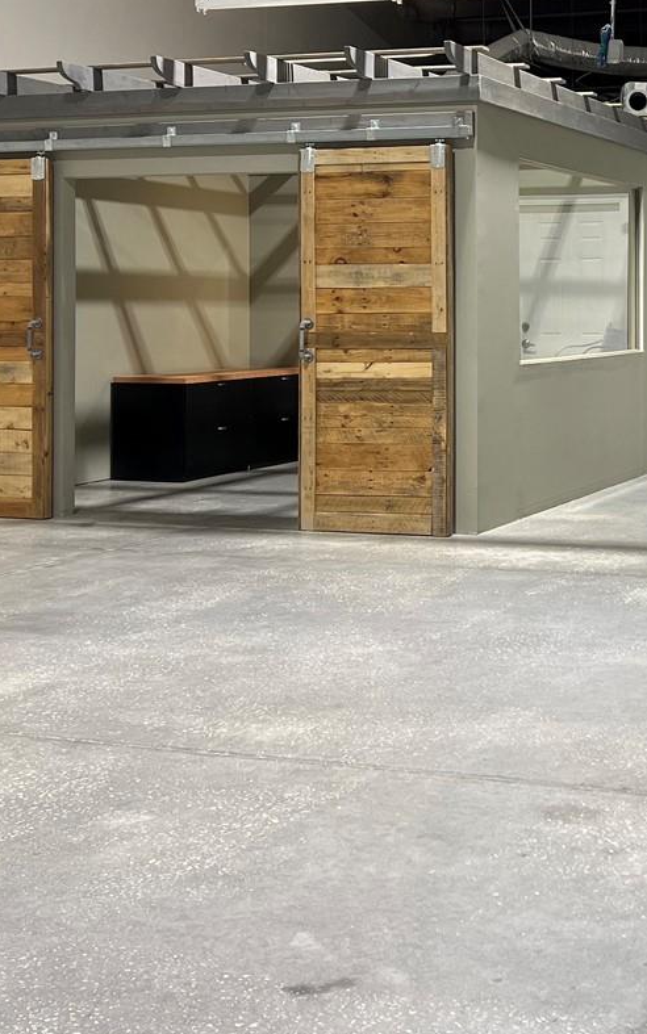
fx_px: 1580
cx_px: 625
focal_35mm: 56
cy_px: 297
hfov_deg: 22.4
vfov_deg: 35.7
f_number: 1.5
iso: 80
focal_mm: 5.7
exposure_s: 1/60
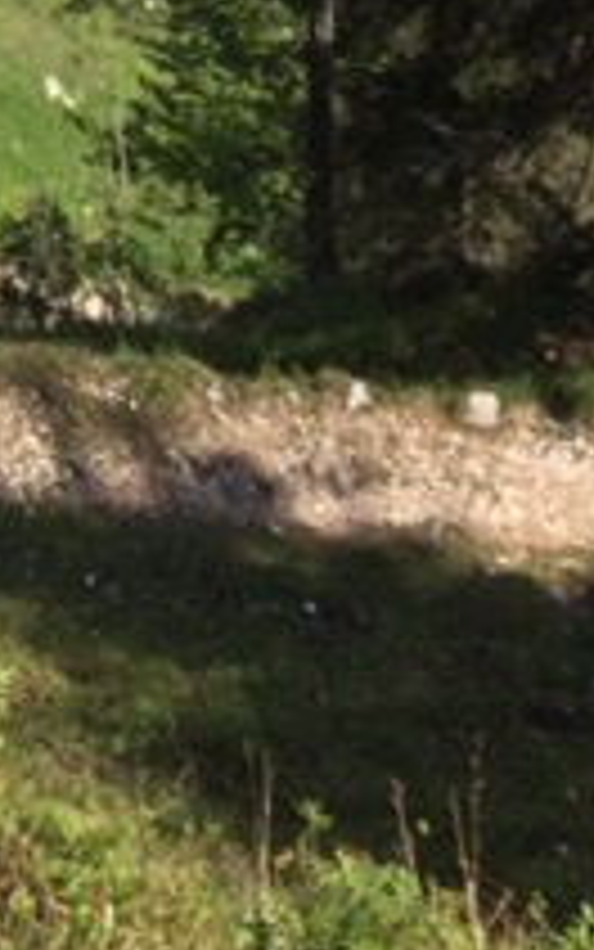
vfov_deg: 11.9
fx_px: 3779
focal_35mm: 146
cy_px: -1256
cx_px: -410
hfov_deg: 8.7
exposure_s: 1/1953
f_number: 2.2
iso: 32
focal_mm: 4.15
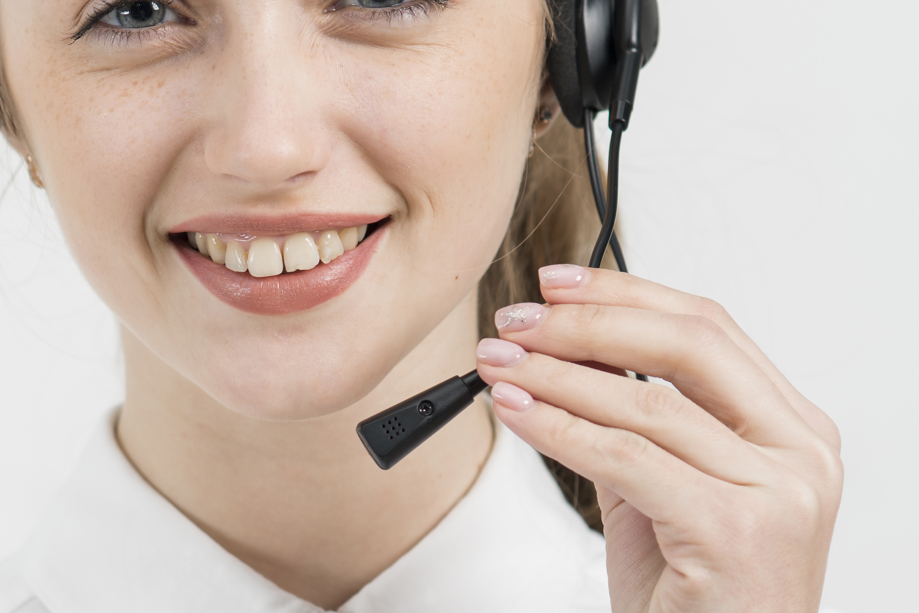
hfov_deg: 8.9
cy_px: 334
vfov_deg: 6.0
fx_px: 5822
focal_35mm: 228
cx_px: -108
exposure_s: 1/160
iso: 160
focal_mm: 85
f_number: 4
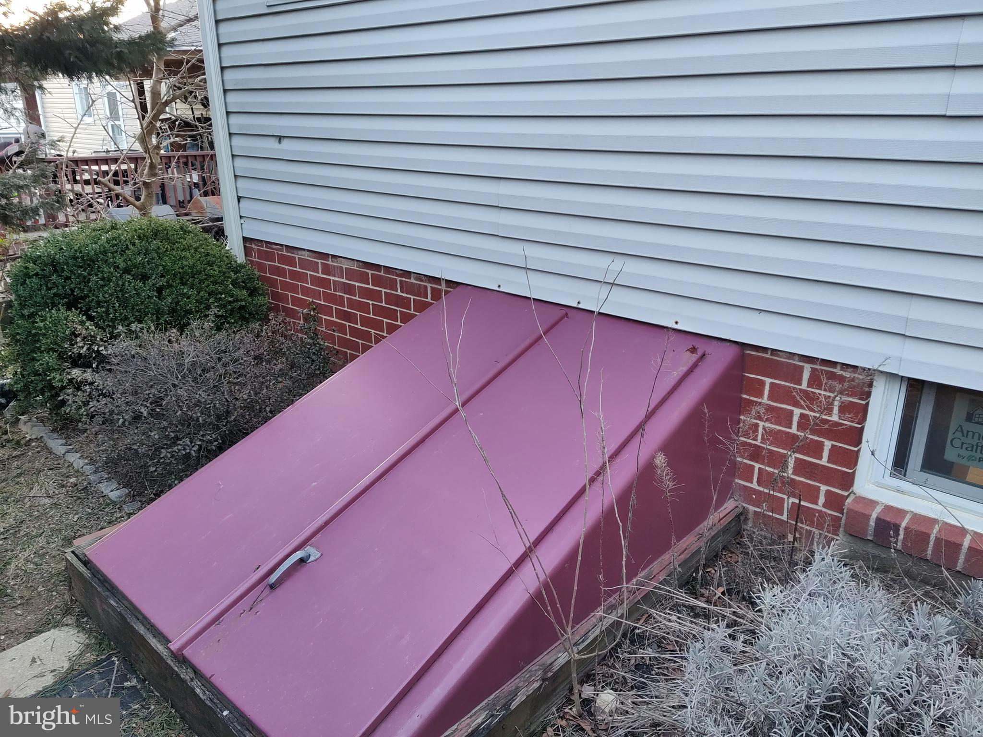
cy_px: 368
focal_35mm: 27
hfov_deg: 65.3
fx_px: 767
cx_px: 492
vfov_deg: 51.4
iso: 361
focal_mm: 4.71
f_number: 1.79
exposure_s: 1/60
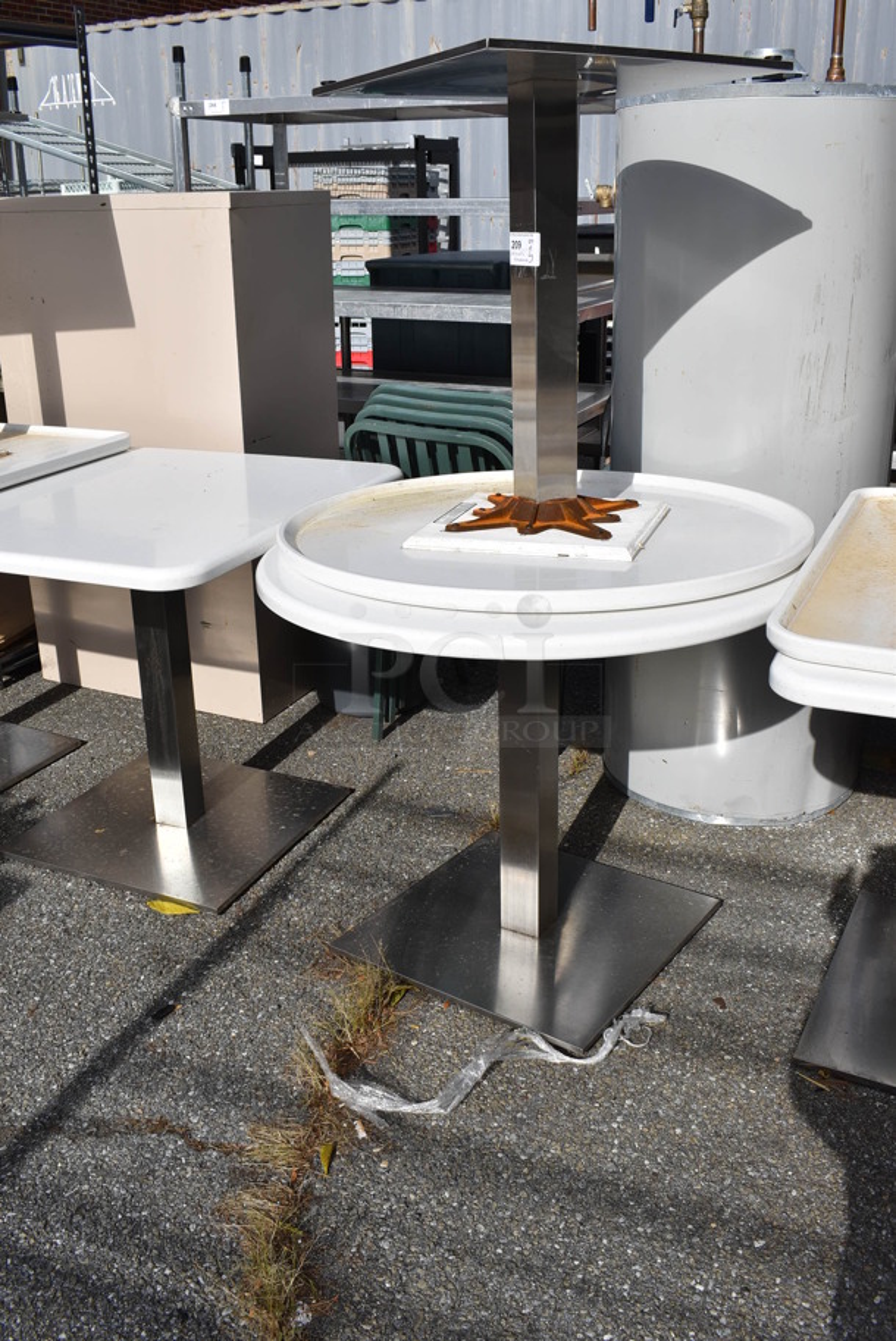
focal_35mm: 32
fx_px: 1174
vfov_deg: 59.5
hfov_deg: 41.8
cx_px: 448
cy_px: 670
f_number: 10
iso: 100
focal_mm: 21
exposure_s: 1/400
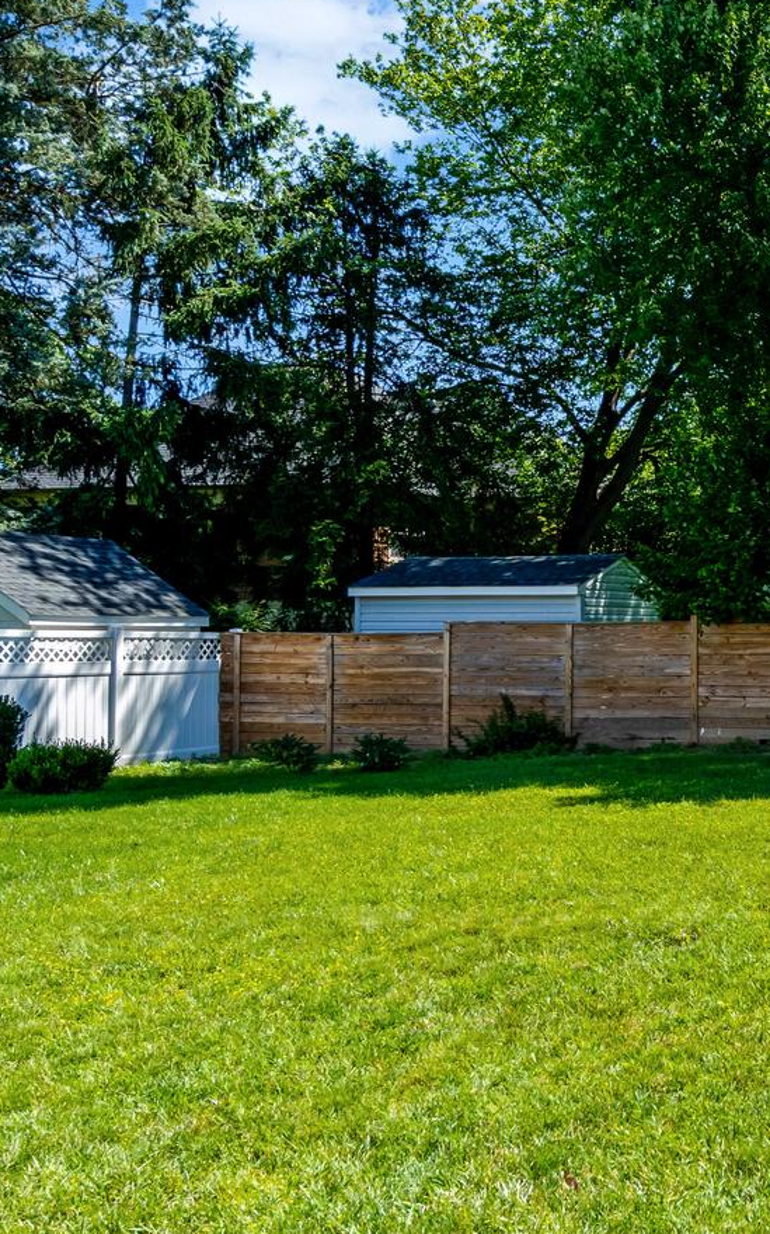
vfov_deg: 51.5
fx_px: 1277
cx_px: 899
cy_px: 669
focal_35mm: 38
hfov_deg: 29.4
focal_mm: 16
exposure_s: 1/800
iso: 1250
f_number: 8
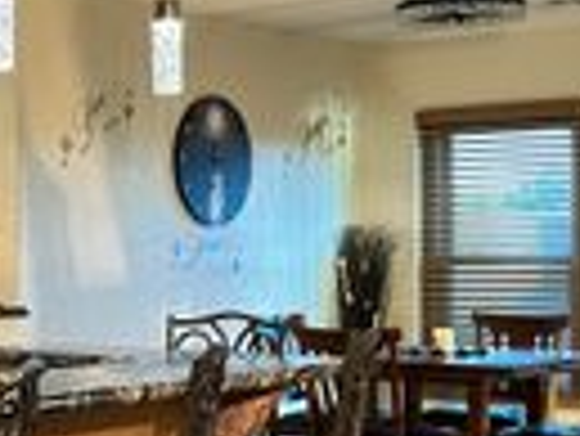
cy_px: 236
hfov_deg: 20.7
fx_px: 1560
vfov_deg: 15.9
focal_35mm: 93
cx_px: 76
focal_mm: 6.86
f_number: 1.78
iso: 250
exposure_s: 1/60
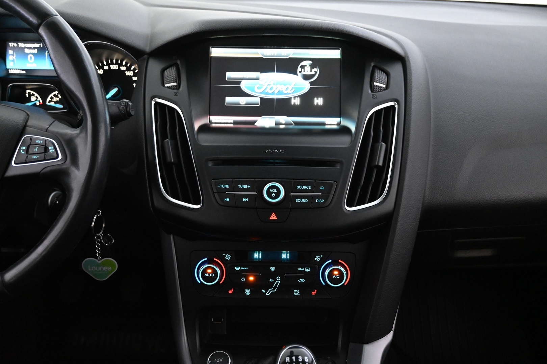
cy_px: 182
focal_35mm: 34
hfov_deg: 56.1
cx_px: 274
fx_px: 513
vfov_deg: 39.1
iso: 5600
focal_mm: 22.5
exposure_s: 1/40
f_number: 4
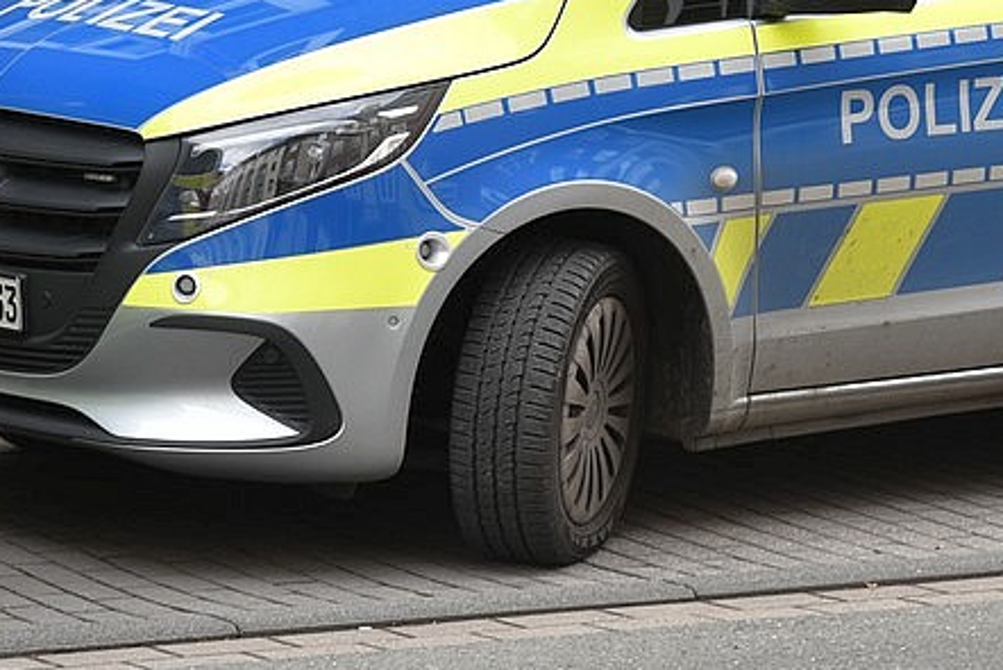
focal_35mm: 173
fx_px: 4821
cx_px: 812
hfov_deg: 11.8
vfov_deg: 7.9
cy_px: 45
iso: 400
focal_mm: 85
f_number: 6.3
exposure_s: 1/160
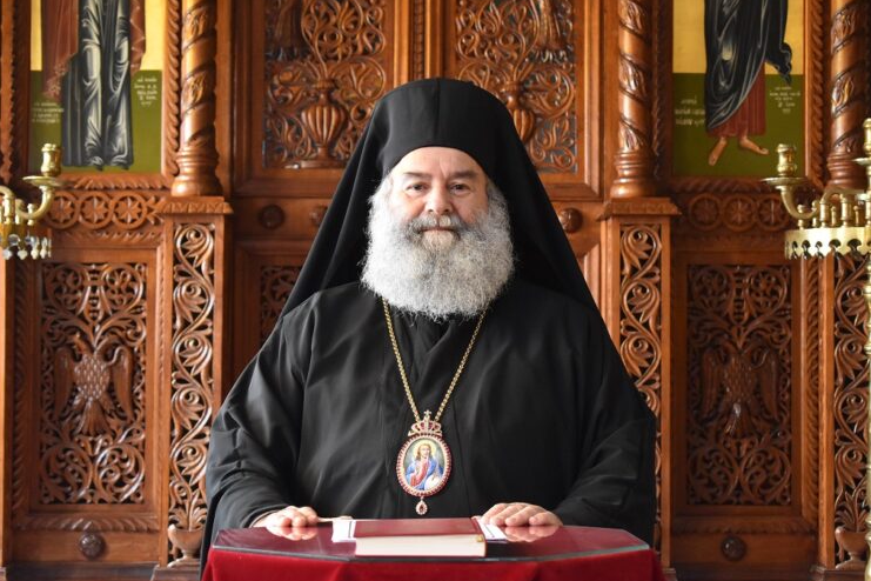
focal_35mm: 84
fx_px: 2020
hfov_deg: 24.3
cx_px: 440
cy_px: 291
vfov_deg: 16.4
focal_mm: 55
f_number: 5.6
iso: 3200
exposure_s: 1/30
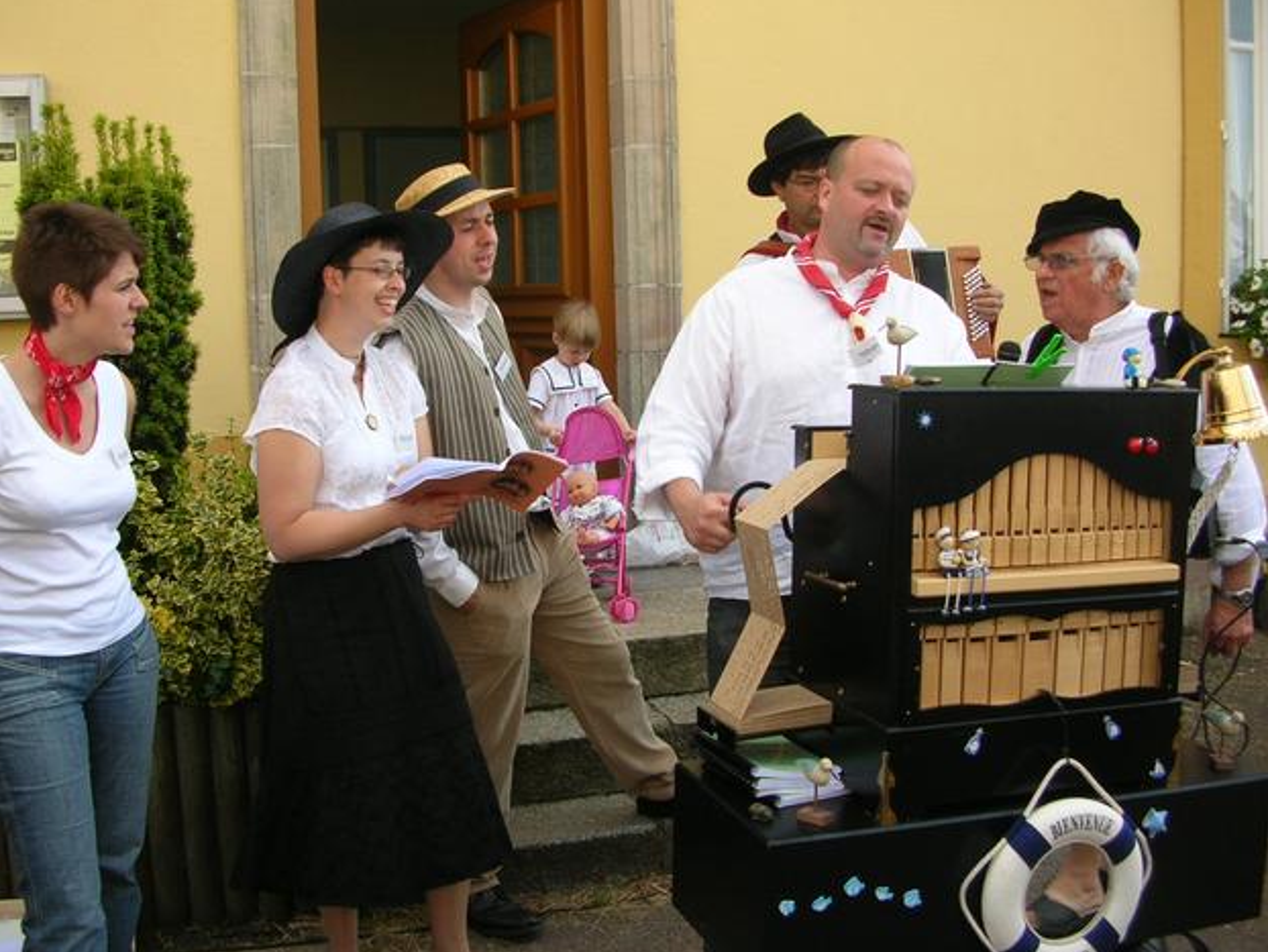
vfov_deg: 39.7
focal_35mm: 36
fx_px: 1319
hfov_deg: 51.3
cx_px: 618
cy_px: 479
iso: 50
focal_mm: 5.8
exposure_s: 1/230
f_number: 2.8
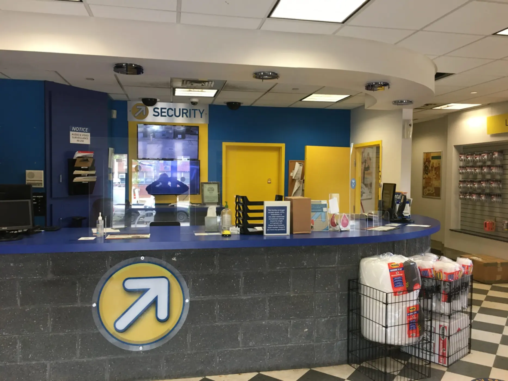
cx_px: 254
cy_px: 190
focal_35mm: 29
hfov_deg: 61.7
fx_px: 426
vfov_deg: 48.2
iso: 40
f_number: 2.2
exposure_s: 1/30
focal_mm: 4.15
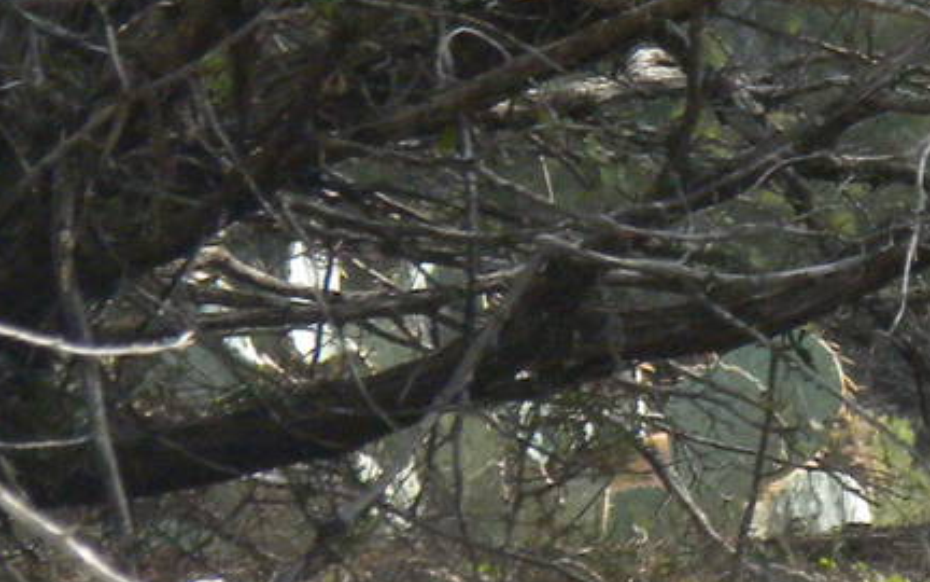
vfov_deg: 1.4
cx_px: 1083
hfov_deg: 2.2
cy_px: 295
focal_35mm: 935
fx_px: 23698
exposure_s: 1/538
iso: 269
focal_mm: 42.1
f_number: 5.2
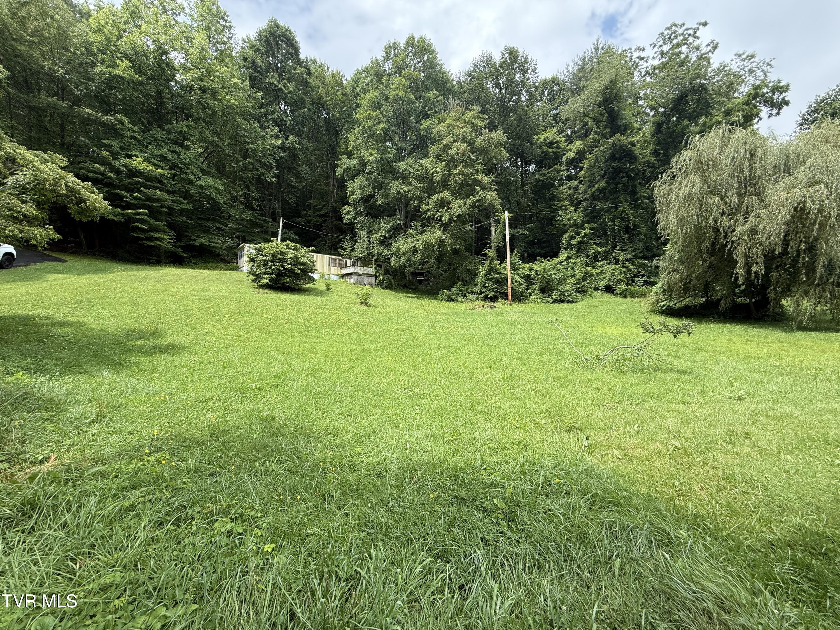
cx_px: 420
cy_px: 315
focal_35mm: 14
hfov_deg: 102.1
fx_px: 340
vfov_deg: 85.7
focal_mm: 2.22
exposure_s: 1/625
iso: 50
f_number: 2.2
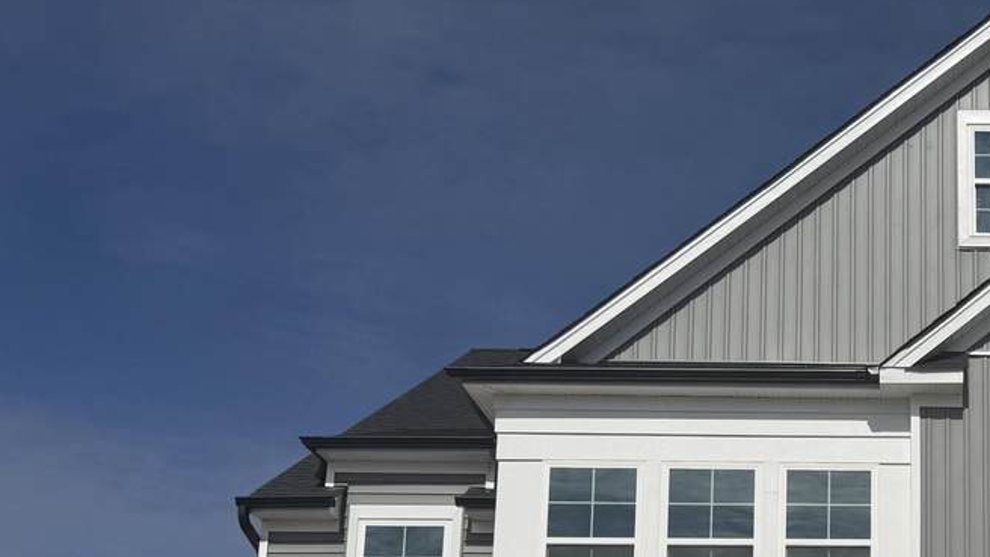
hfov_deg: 38.2
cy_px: 622
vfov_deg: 22.1
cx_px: 866
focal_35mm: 51
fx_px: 1339
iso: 64
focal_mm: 6.76
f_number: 1.78
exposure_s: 1/14286
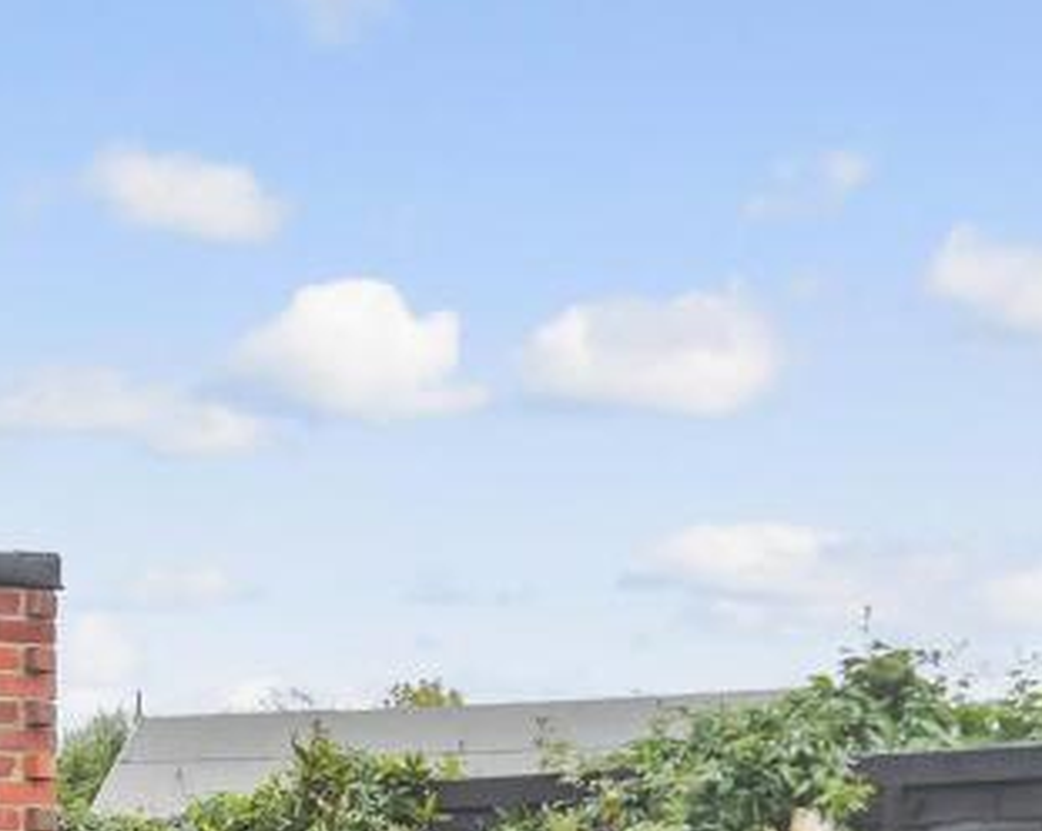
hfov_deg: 27.1
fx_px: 2002
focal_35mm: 65
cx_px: -67
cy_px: 973
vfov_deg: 21.9
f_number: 8
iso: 160
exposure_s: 1/50
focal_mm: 14
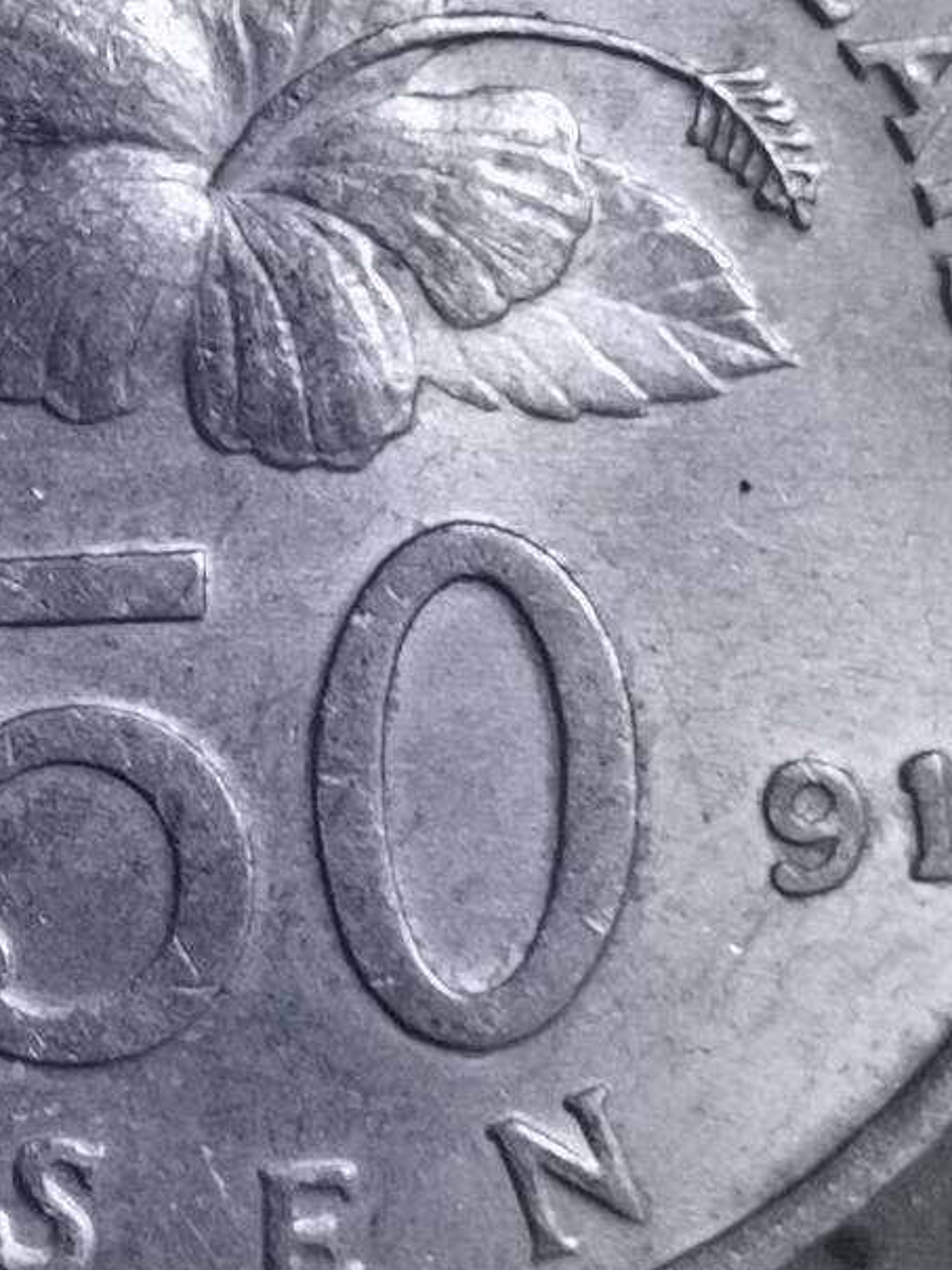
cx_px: 185
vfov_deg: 12.7
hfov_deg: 9.5
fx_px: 5684
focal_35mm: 155
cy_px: 463
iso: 250
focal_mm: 4.75
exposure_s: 1/30
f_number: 1.8
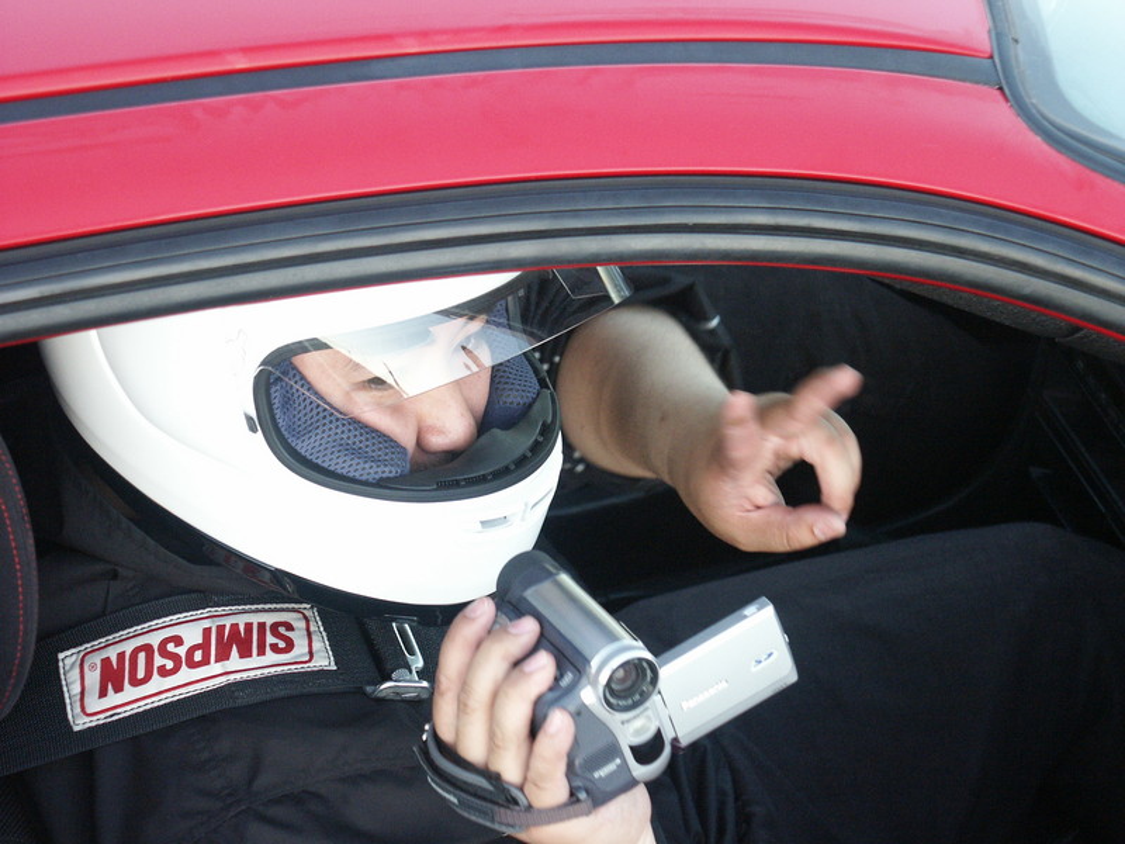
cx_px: 562
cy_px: 422
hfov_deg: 15.6
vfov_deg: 11.8
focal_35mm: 126
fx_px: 4095
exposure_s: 1/90
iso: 200
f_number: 3.5
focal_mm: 31.88
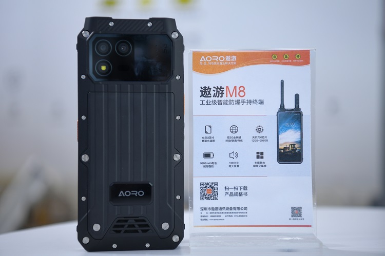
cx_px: 192
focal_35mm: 70
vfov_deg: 19.4
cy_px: 128
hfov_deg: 28.9
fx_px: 748
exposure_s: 1/125
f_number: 3.2
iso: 800
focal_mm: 70
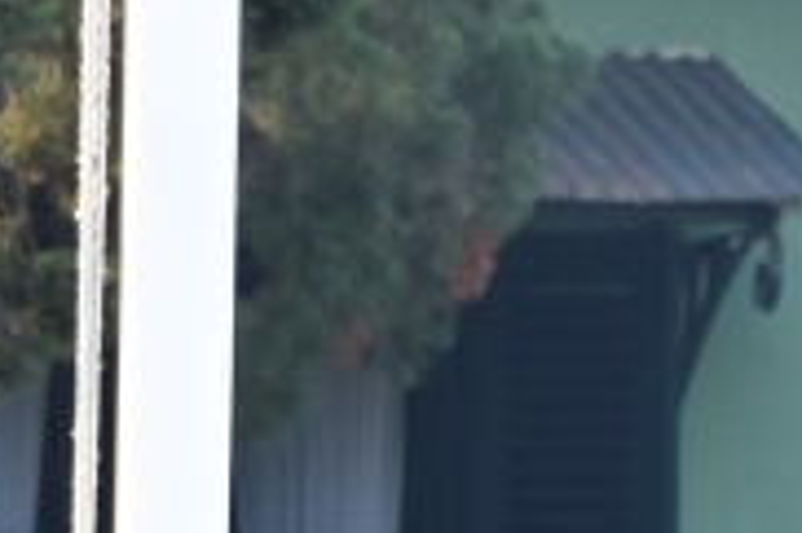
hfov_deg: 2.4
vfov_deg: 1.6
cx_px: 745
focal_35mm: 844
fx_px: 18785
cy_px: 1451
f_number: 6.3
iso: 400
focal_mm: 100
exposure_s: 1/160
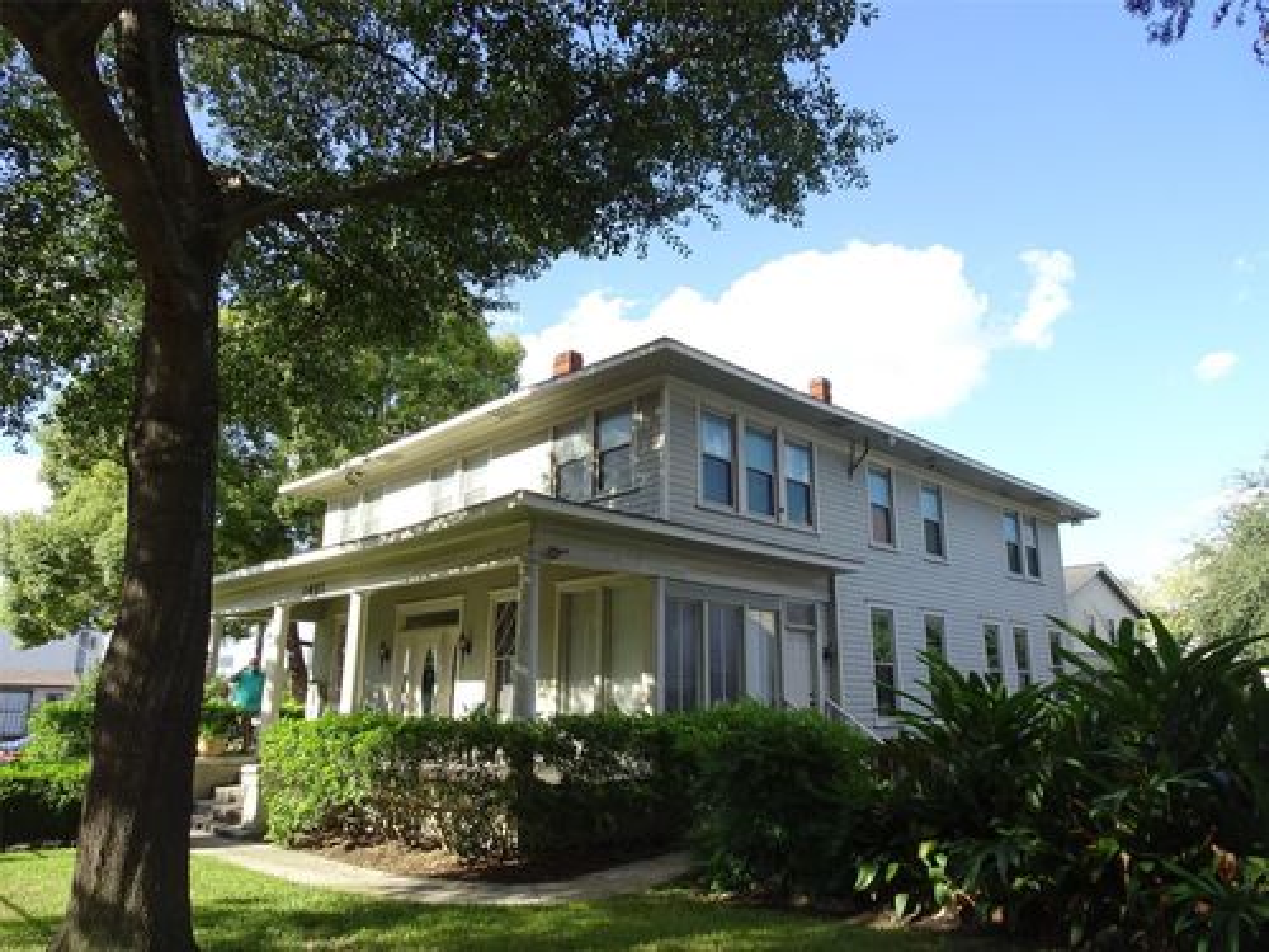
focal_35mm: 24
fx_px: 880
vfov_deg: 56.8
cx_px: 634
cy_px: 476
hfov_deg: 71.6
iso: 80
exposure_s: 1/250
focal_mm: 4.1
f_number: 3.5
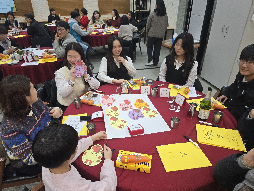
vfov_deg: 56.8
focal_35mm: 24
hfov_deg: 71.6
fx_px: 176
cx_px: 122
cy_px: 98
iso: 200
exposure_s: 1/120
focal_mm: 6.3
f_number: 1.7
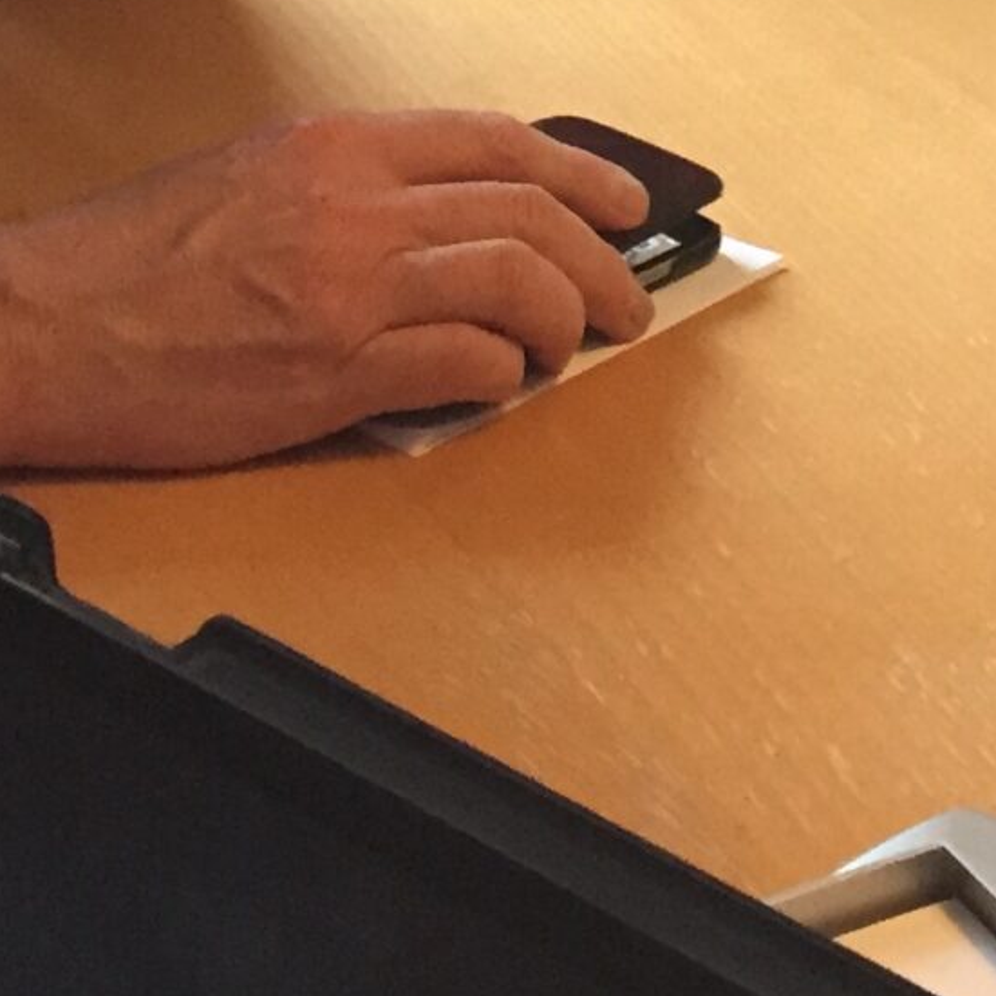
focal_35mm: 119
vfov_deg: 13.5
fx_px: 3874
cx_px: 944
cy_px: -663
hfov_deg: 14.5
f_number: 2.2
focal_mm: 4.15
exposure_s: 1/33
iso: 250
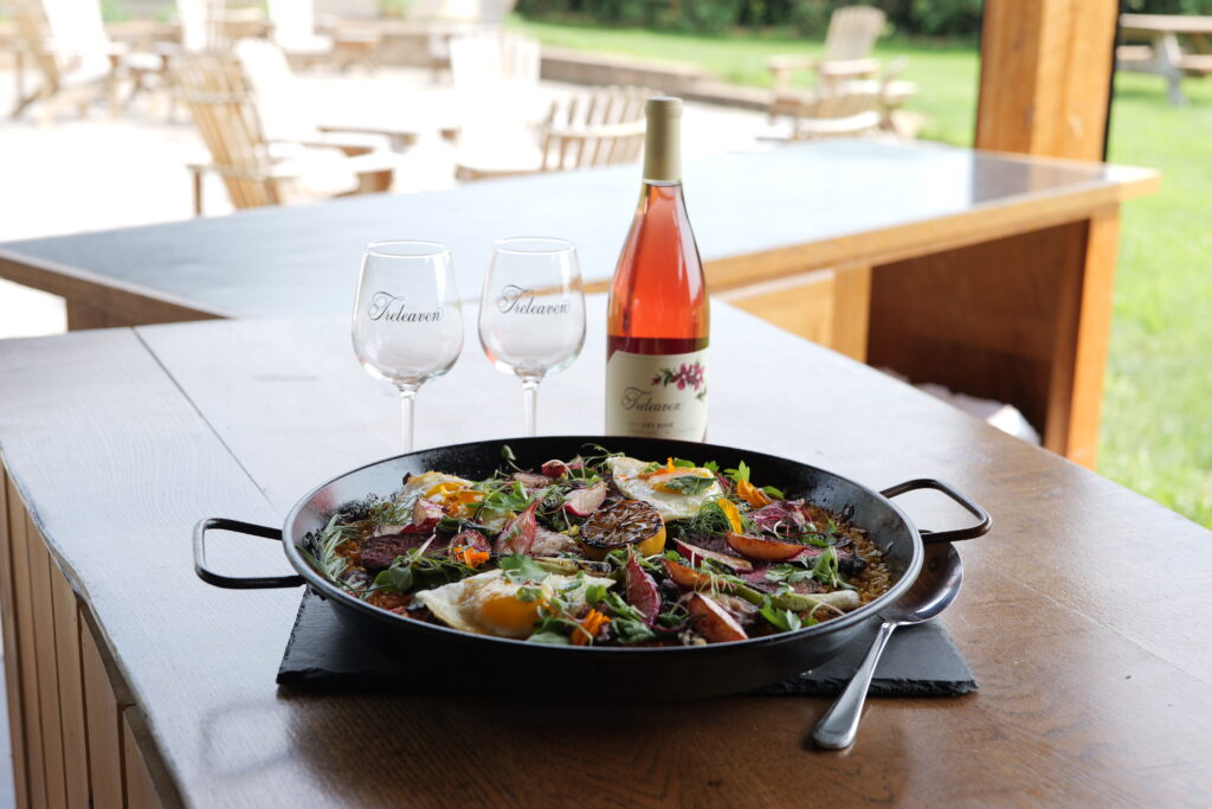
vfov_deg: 27.0
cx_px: 606
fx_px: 1683
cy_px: 404
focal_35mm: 50
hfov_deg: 39.6
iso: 100
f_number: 5
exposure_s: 1/80
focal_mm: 50
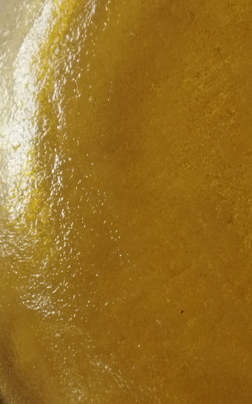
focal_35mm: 44
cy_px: 205
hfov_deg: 29.1
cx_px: 90
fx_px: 484
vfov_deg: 45.3
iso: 122
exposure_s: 1/50
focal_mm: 4.71
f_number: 1.79
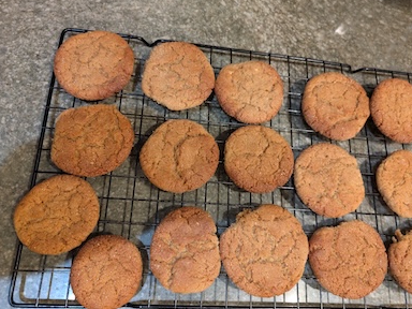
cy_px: 156
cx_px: 210
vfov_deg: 54.9
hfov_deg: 69.4
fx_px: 298
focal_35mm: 25
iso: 678
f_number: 1.68
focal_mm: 6.9
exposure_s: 1/120
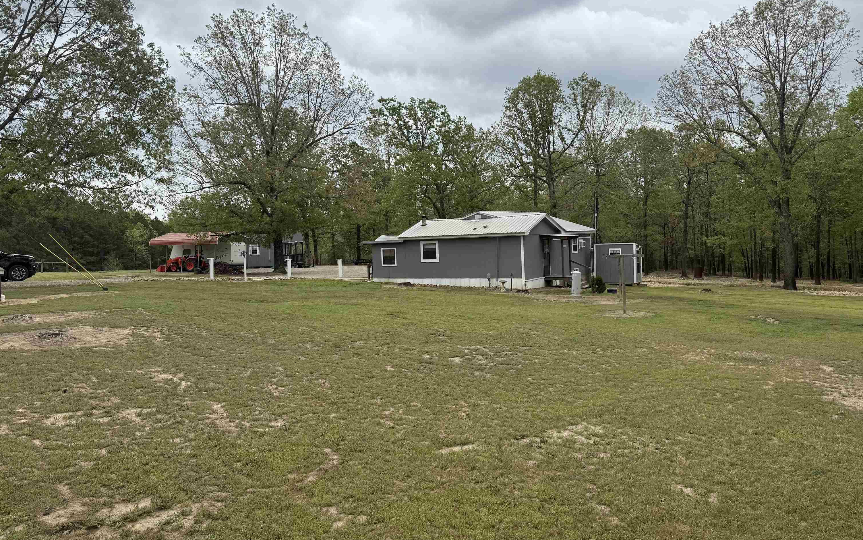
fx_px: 612
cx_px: 436
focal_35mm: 26
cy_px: 241
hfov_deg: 70.4
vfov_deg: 47.5
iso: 80
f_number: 1.78
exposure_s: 1/3759
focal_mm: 6.76
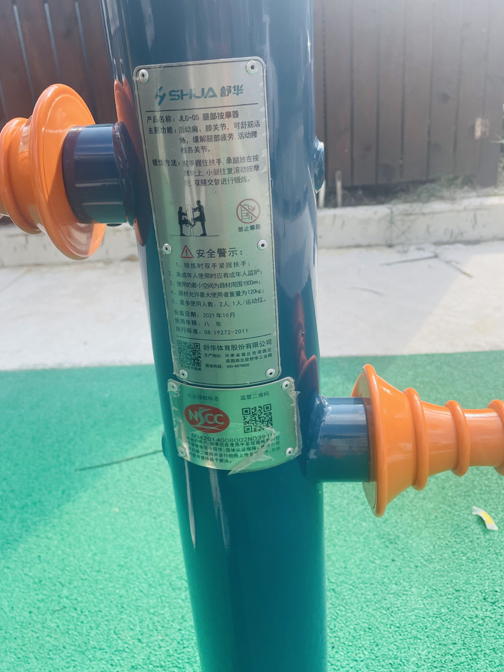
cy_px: 312
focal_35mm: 28
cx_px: 248
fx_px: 544
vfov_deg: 63.4
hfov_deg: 49.7
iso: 32
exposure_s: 1/779
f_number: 1.6
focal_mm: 4.2
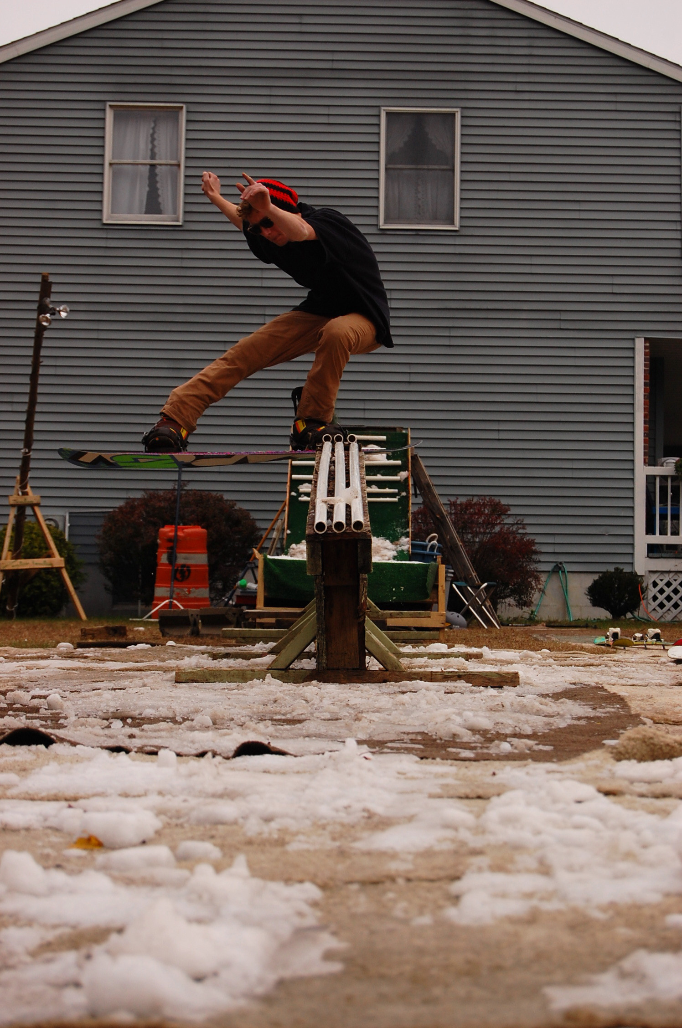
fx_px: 2225
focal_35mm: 78
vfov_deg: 26.0
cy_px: 514
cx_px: 341
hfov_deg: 17.4
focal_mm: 52
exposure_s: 1/800
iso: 400
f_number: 6.3
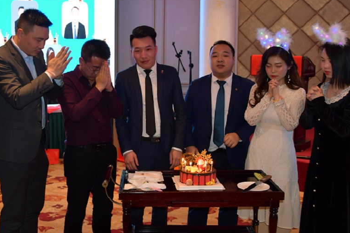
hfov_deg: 41.7
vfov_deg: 28.6
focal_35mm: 47
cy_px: 93
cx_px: 137
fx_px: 457
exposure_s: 1/60
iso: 720
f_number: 3.8
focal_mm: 22
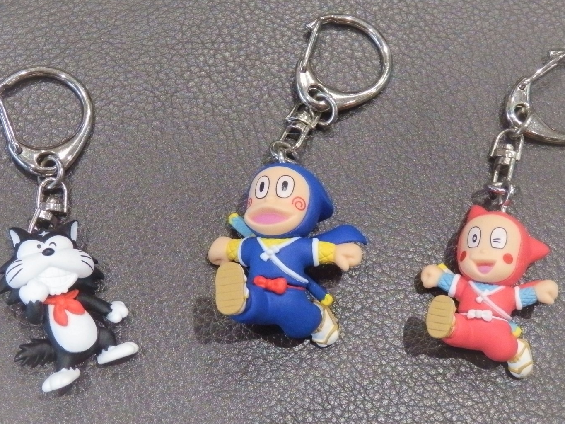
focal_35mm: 66
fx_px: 1077
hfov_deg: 29.4
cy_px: 216
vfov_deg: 22.3
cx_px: 294
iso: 1600
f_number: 4.2
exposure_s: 1/400
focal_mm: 10.8
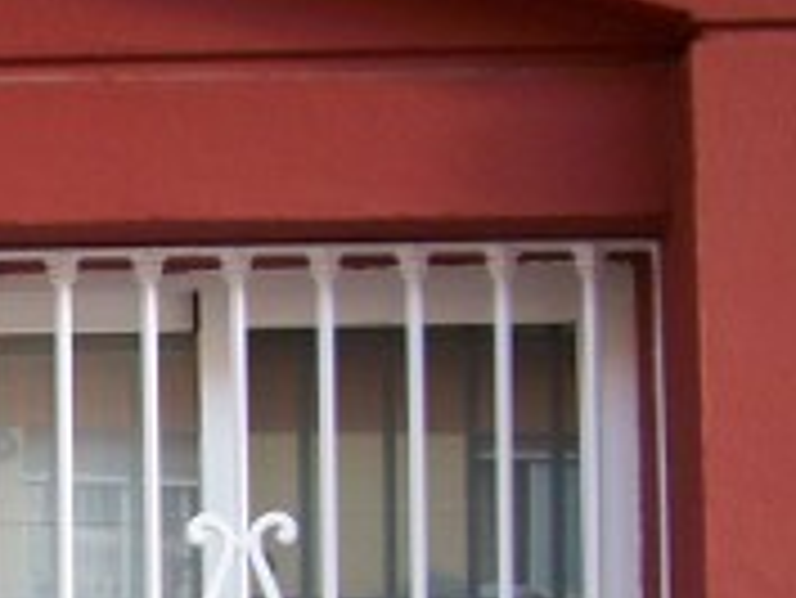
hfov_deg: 11.5
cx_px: -702
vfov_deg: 8.9
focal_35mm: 158
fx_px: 3636
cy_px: 1129
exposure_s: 1/60
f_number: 3.1
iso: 80
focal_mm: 6.3
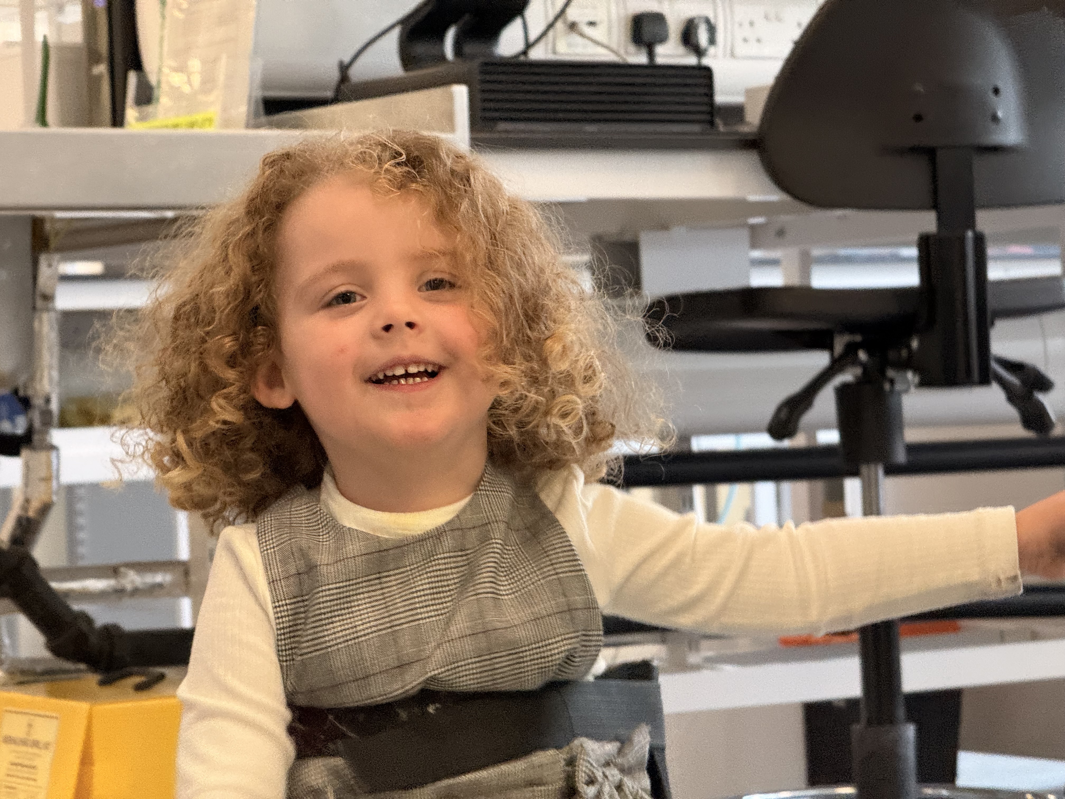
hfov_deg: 16.4
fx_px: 3692
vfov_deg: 12.3
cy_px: 400
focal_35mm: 120
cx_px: 532
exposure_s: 1/50
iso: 640
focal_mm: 15.66
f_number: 2.8
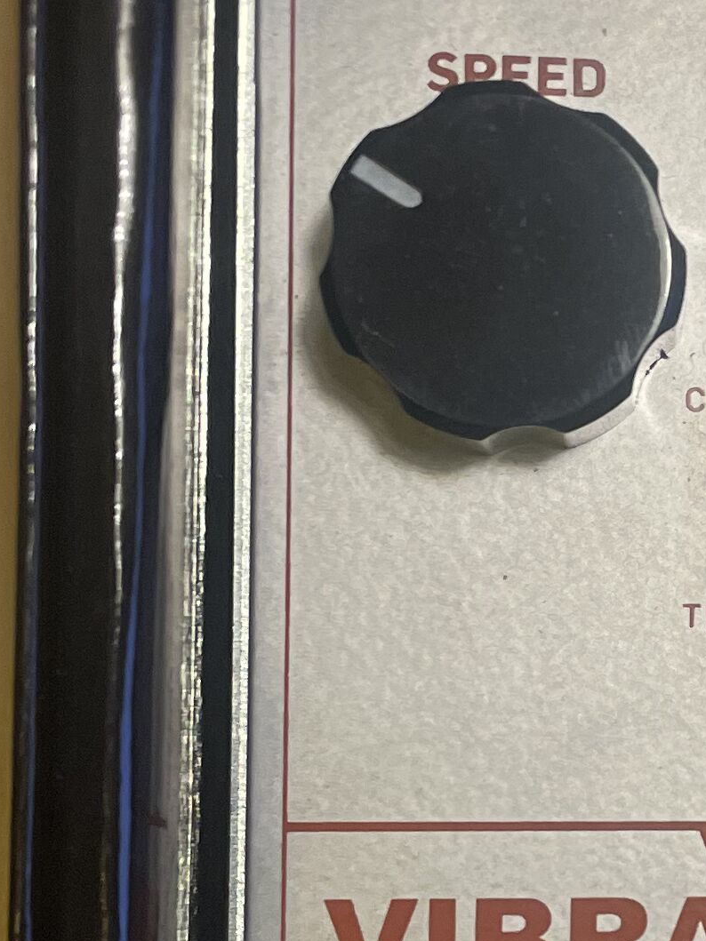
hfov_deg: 14.1
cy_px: 611
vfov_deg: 19.8
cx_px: 1009
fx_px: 2693
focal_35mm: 99
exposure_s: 1/100
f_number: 1.6
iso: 125
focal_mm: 4.2
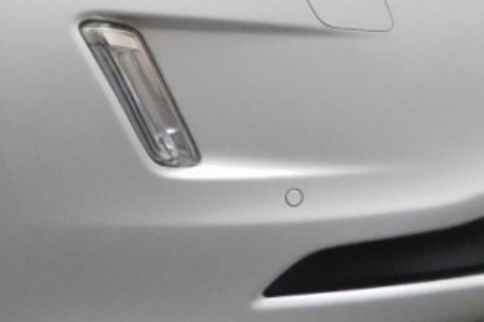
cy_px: -25
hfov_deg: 14.9
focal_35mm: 121
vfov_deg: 11.2
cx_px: -374
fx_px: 1627
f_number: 3
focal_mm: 4.1
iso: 360
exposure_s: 1/30
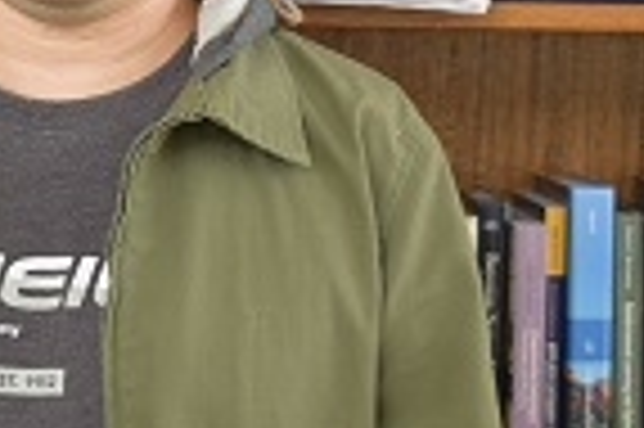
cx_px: 191
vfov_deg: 10.9
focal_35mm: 125
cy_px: 119
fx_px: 2234
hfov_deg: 16.4
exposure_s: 1/60
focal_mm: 28
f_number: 4.2
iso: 400
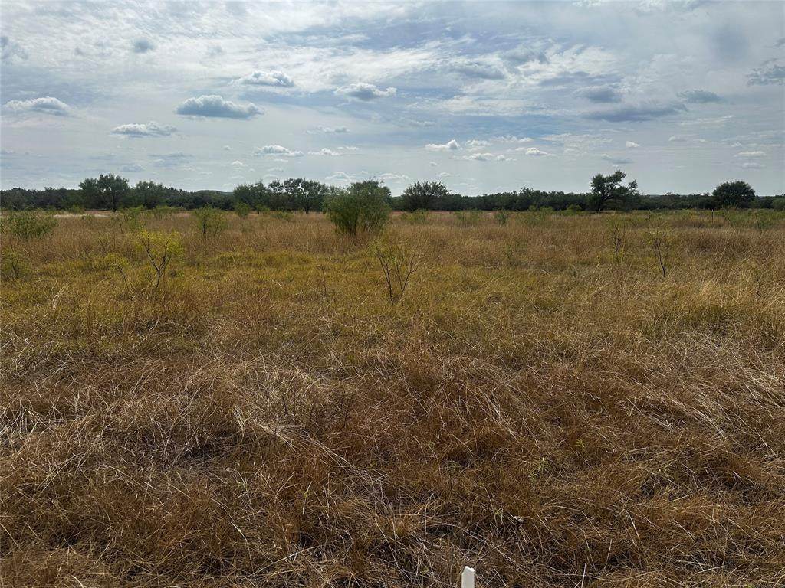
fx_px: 544
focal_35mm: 24
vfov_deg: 56.8
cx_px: 392
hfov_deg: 71.6
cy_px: 294
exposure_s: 1/9709
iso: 80
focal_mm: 6.86
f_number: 1.78
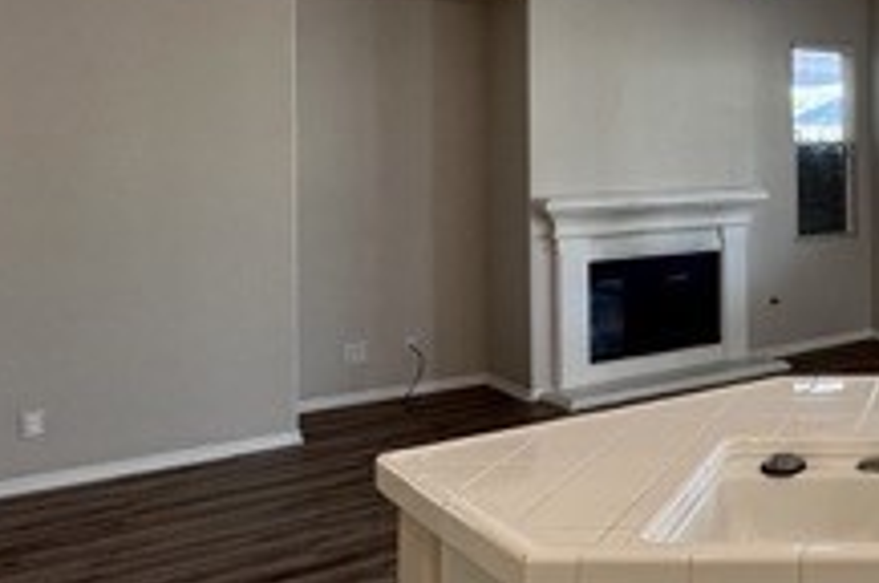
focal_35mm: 43
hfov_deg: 37.5
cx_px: 984
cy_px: 134
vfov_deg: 30.5
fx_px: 1048
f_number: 2.2
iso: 125
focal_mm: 2.22
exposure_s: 1/120
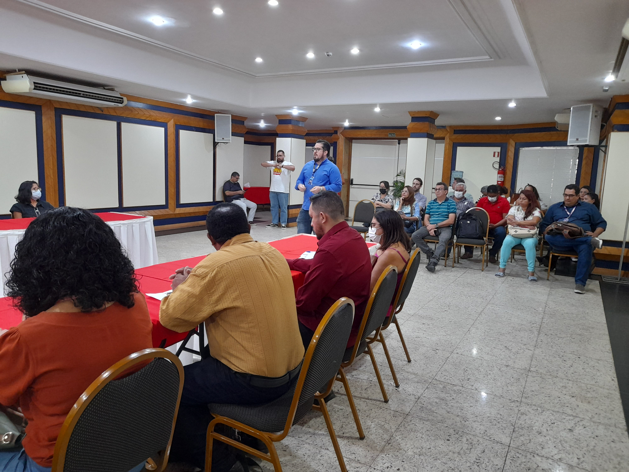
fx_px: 454
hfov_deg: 69.4
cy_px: 236
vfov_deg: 54.9
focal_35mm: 25
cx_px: 314
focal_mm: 4.6
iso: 320
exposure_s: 1/40
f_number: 2
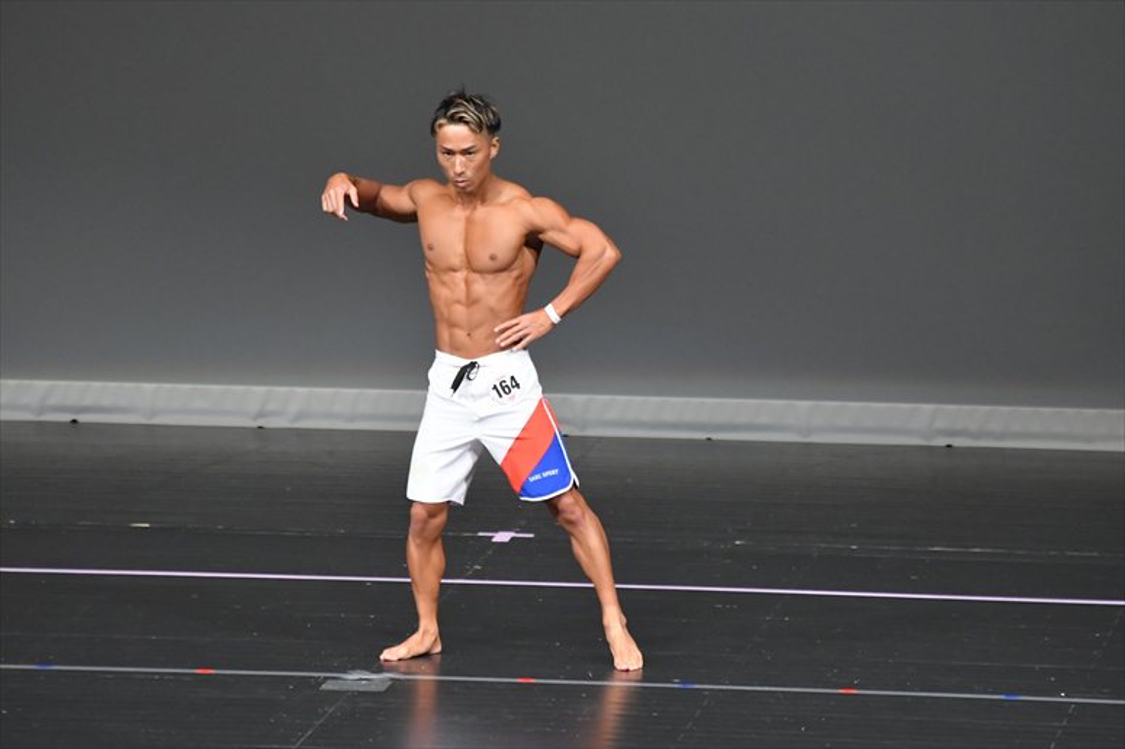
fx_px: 10776
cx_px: 562
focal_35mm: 345
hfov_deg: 6.0
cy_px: 374
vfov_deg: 4.0
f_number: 5.6
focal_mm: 230
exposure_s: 1/400
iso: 5000
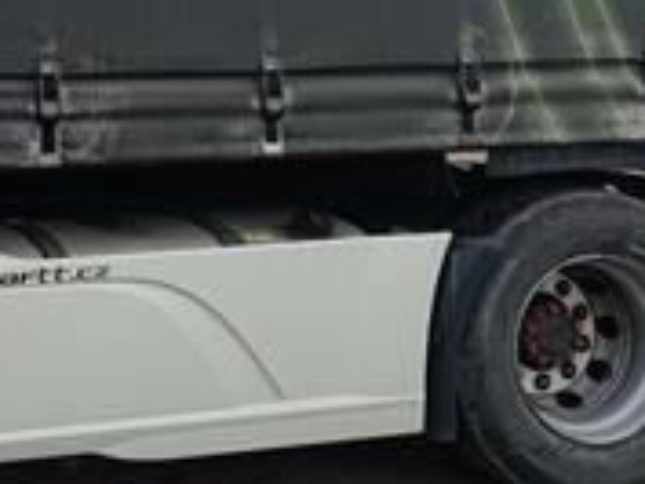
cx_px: -255
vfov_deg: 19.0
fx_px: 1380
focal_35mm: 74
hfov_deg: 22.6
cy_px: -71
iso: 50
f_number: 1.6
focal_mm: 6.14
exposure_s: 1/173
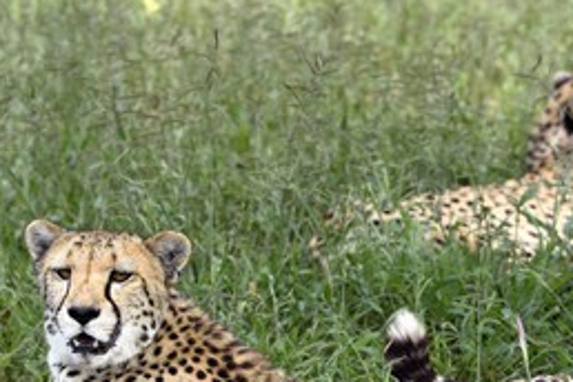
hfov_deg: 6.3
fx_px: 5173
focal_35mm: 325
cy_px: 300
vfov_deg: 4.2
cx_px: 298
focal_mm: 200
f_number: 7.1
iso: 400
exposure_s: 1/400
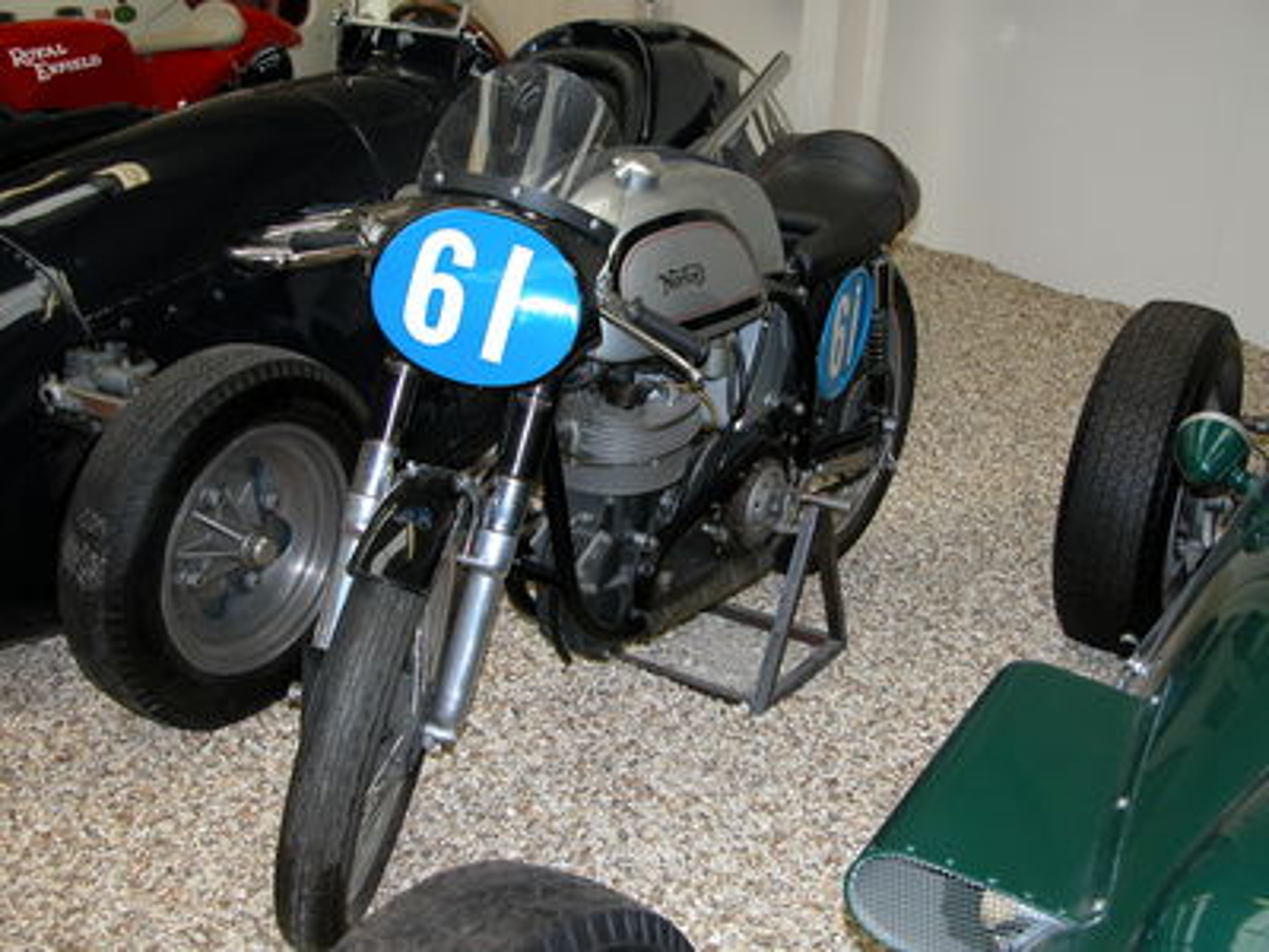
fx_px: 1833
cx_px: 634
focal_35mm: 50
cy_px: 476
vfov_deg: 29.1
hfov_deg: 38.2
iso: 100
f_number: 3
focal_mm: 12.7
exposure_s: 1/60
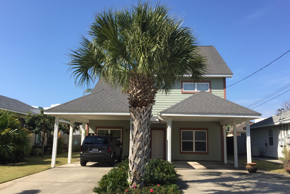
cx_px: 148
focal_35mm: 33
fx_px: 266
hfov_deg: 57.2
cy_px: 100
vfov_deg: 40.0
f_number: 2.2
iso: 32
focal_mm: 4.15
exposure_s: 1/1522
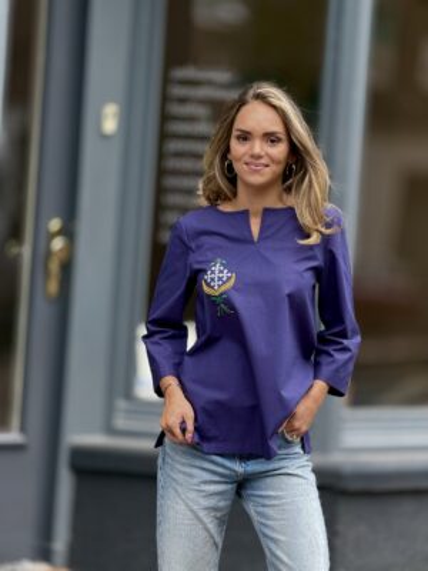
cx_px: 214
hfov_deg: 12.3
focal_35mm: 120
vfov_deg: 16.4
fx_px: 1978
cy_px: 286
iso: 50
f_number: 2.8
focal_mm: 15.66
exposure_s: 1/285
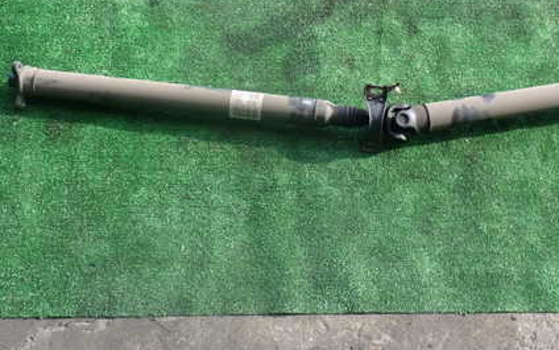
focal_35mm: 45
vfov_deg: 28.3
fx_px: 686
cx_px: 332
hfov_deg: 44.2
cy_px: 100
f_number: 3.2
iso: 100
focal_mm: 5.4
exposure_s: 1/250
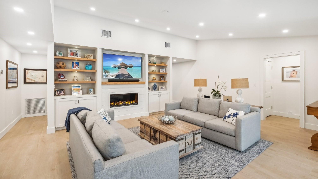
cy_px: 83
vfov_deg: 67.0
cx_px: 159
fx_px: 135
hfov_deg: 99.4
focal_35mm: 16
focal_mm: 10
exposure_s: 1/60
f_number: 8
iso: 1600
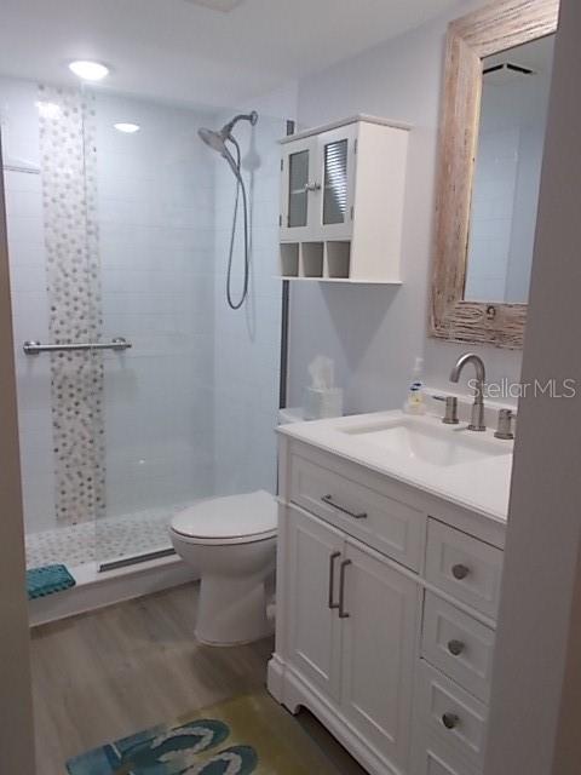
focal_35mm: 26
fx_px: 582
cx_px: 290
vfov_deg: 67.3
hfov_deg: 53.1
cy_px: 388
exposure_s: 1/25
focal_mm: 4.6
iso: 125
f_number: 3.2
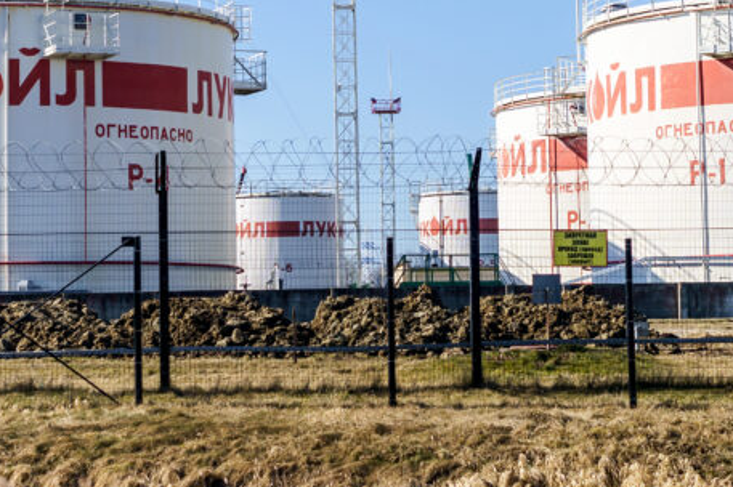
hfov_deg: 16.3
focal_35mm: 126
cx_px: 415
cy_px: 99
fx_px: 2564
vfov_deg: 10.8
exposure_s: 1/4000
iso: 200
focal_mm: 50
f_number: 2
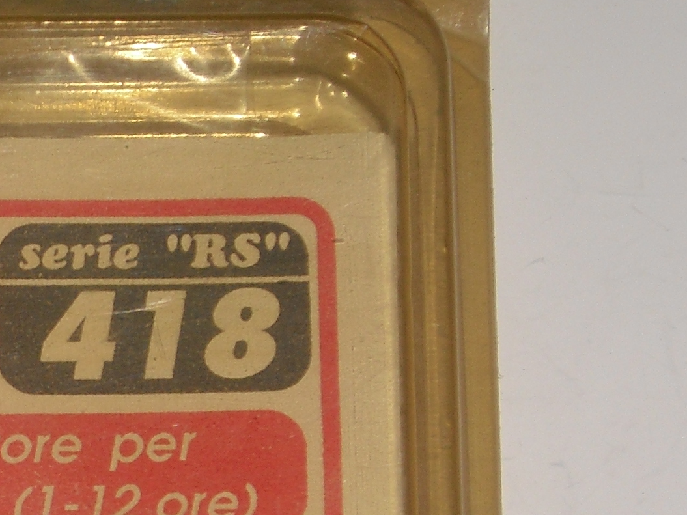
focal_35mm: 213
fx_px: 4227
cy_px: 572
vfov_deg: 6.9
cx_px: 8
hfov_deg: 9.2
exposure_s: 1/60
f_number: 3.8
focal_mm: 10.7
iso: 64
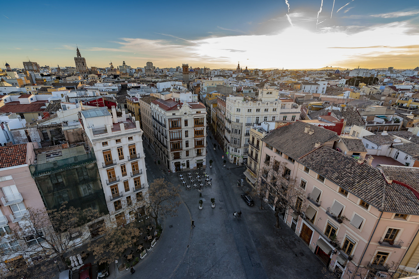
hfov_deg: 100.4
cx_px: 210
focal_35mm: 15
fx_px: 175
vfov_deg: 77.4
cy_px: 140
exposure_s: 1/160
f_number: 6.3
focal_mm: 15
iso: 200
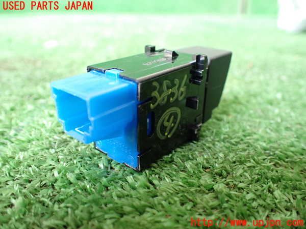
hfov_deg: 60.0
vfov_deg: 46.8
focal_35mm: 30
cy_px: 114
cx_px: 153
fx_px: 265
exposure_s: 1/100
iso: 800
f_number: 2.3
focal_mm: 5.4
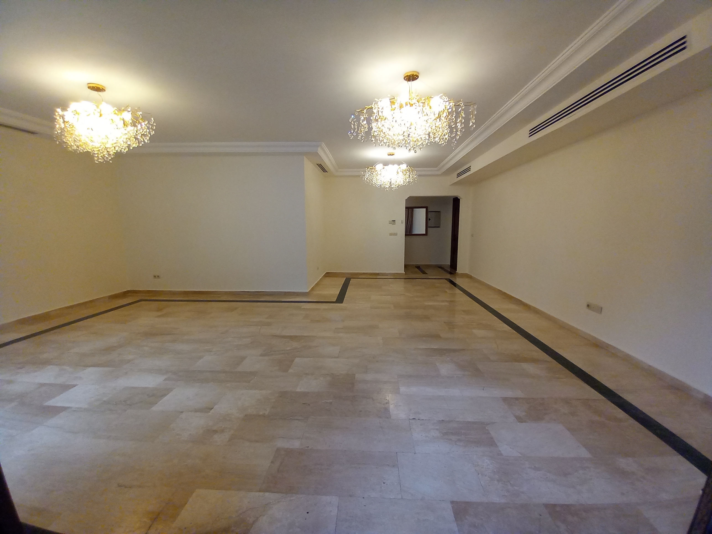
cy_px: 267
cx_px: 356
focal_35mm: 13
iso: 64
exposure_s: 1/50
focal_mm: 1.13
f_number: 2.2
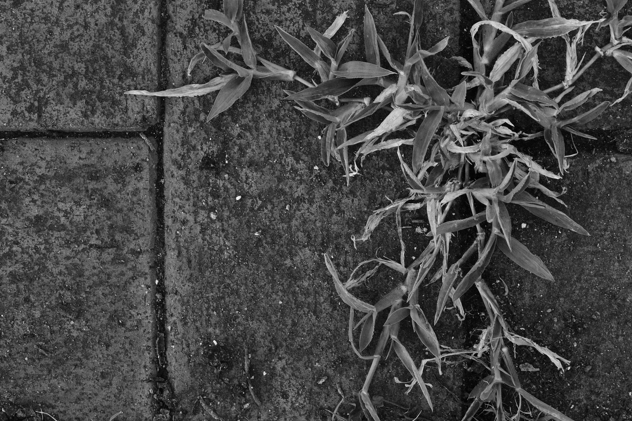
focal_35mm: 124
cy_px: 133
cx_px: 464
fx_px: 2177
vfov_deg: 11.0
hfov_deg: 16.4
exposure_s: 1/75
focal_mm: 50
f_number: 8
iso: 250
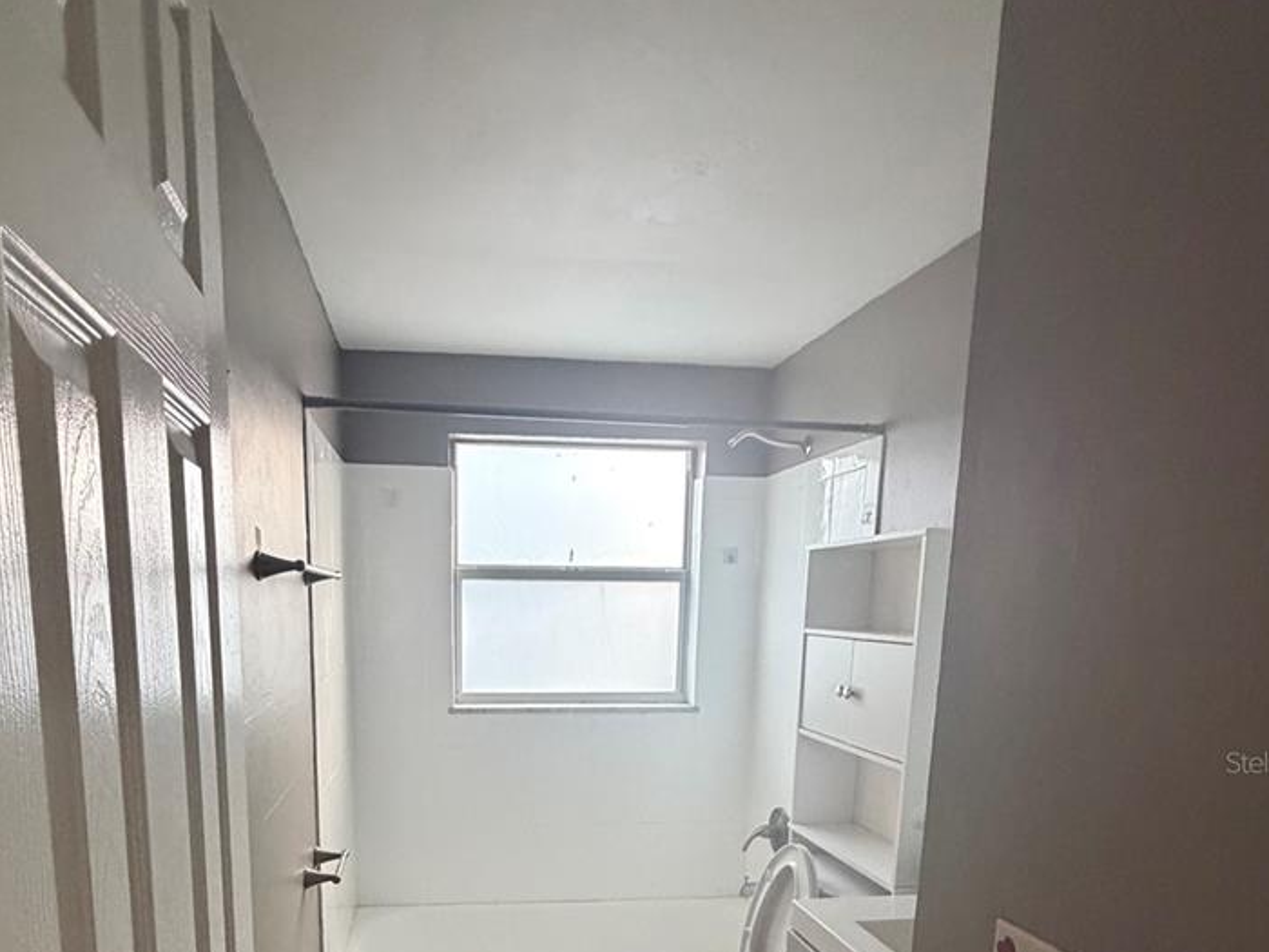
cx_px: 538
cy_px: 762
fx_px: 880
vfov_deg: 53.1
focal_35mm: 24
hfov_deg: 71.2
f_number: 2.2
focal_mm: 2.22
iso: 640
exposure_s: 1/60
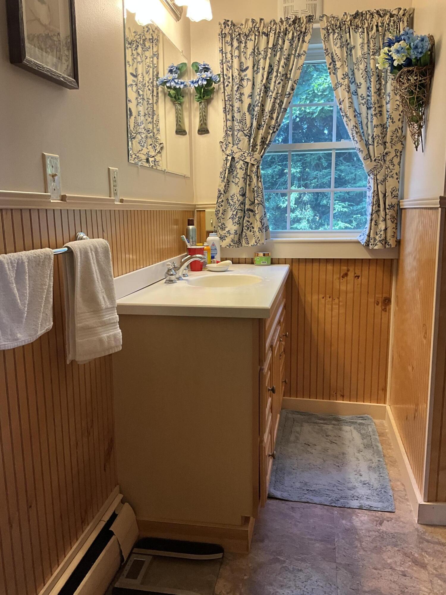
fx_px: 498
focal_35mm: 29
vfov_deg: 61.7
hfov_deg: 48.2
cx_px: 223
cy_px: 298
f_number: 1.8
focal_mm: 3
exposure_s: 1/60
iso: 50
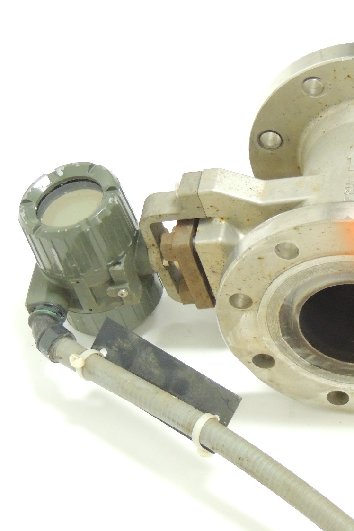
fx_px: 1860
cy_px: 270
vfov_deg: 16.3
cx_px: 305
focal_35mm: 126
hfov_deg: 10.8
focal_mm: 15.1
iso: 800
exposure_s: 1/13
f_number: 4
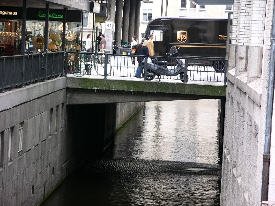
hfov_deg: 11.0
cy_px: 103
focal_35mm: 180
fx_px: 1430
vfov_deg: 8.2
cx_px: 138
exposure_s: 1/45.1
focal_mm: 44.7
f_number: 4
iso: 50
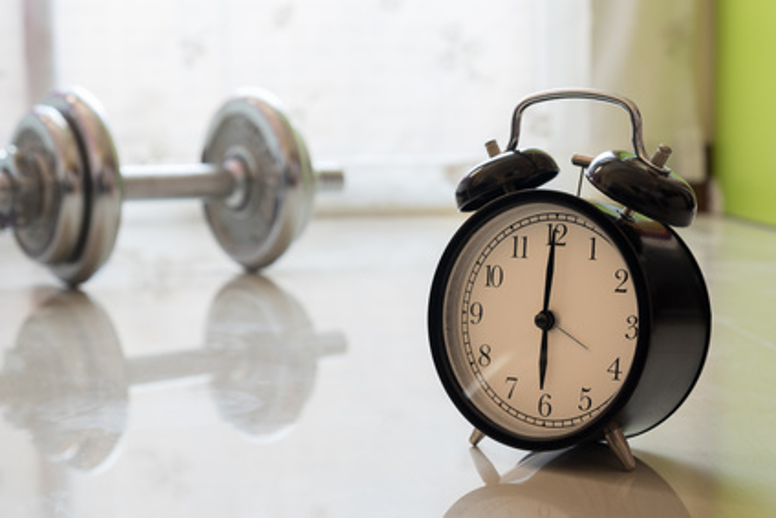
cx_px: 388
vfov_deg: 23.0
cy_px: 259
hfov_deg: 33.9
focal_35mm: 59
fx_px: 1272
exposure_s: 1/5
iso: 200
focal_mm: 39
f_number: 6.4
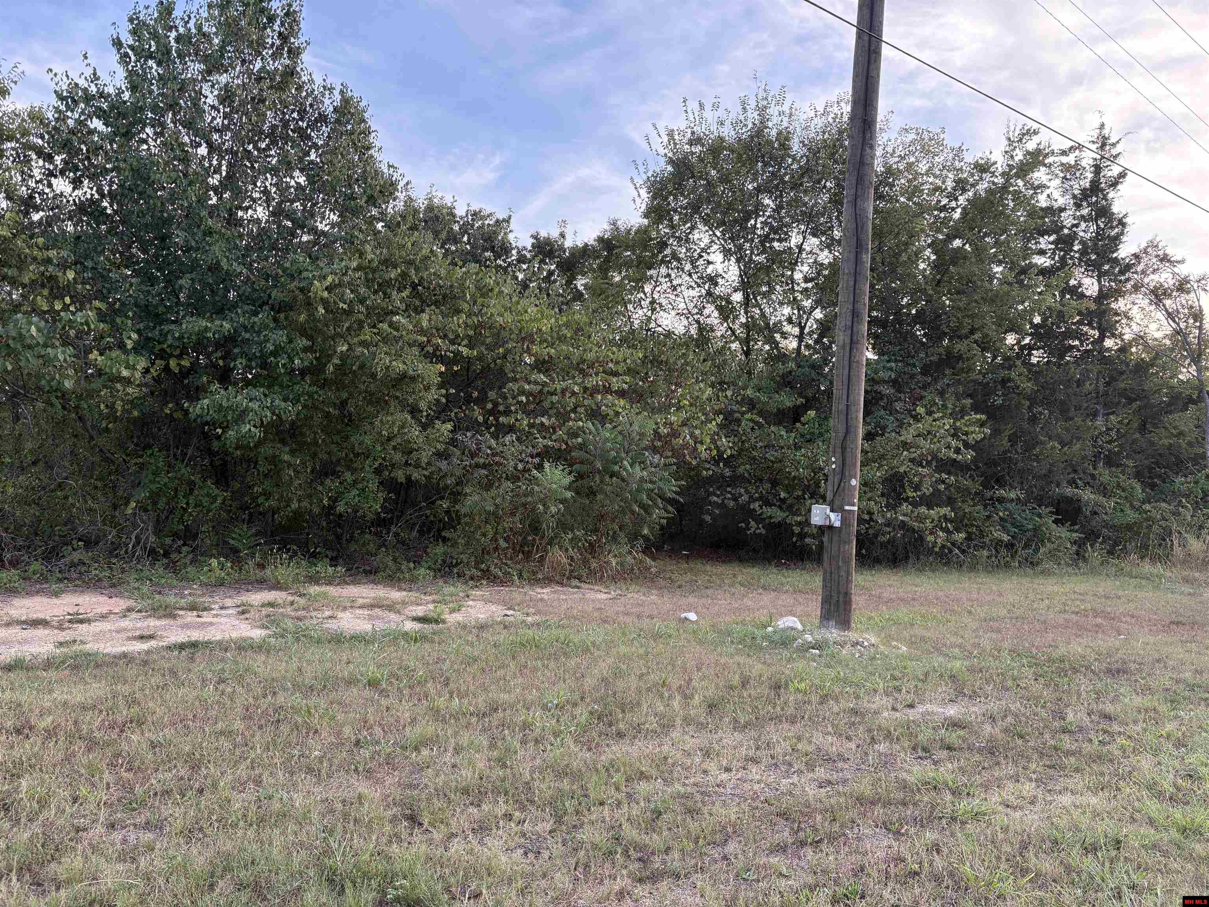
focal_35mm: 26
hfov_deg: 67.3
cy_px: 454
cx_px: 604
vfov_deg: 53.1
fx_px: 908
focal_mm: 5.96
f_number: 1.6
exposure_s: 1/242
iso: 80
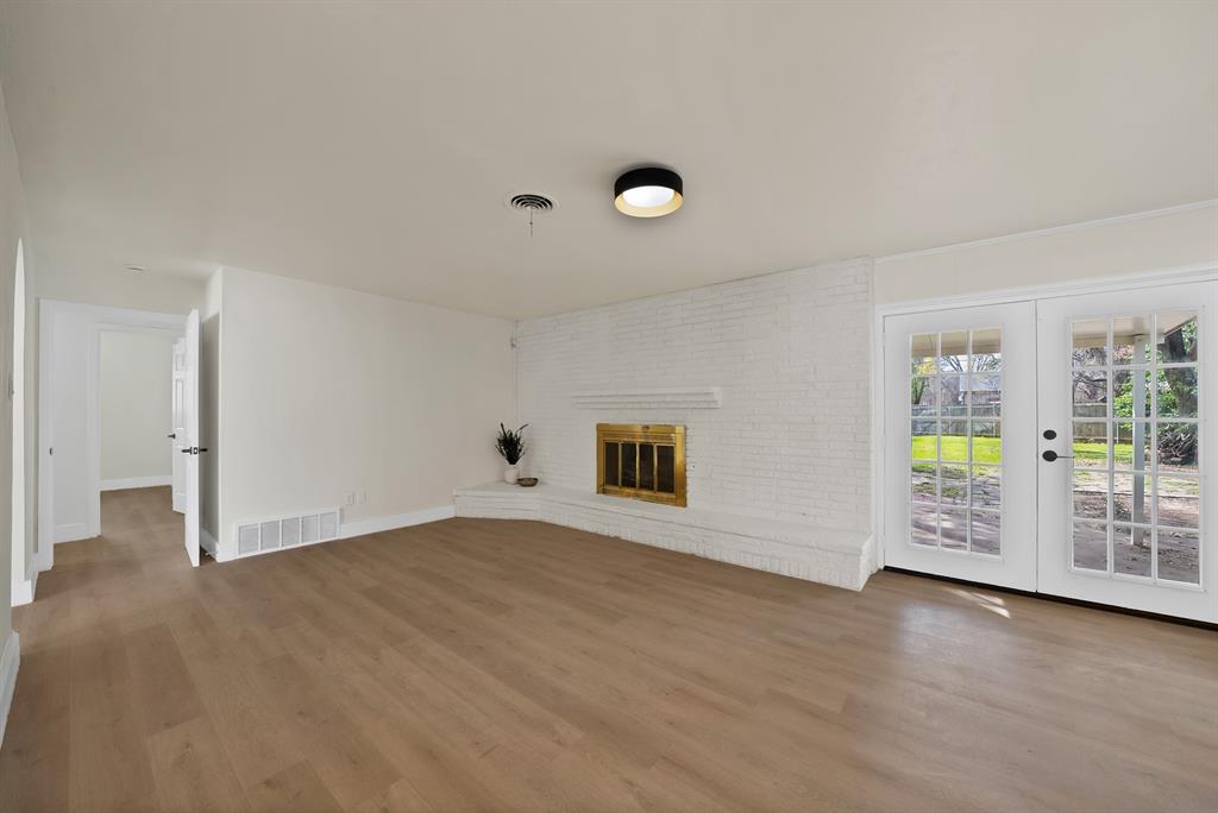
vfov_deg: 90.1
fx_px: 406
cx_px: 609
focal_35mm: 12
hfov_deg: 112.6
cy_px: 406
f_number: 9
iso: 640
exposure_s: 1/8
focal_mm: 12
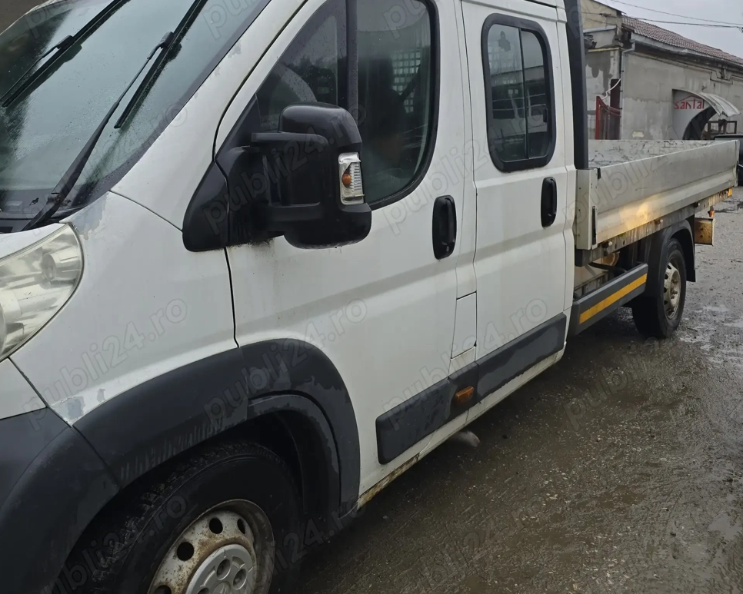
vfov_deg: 46.5
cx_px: 374
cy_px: 206
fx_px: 682
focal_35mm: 31
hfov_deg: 57.2
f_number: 1.7
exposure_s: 1/180
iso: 80
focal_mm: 6.3
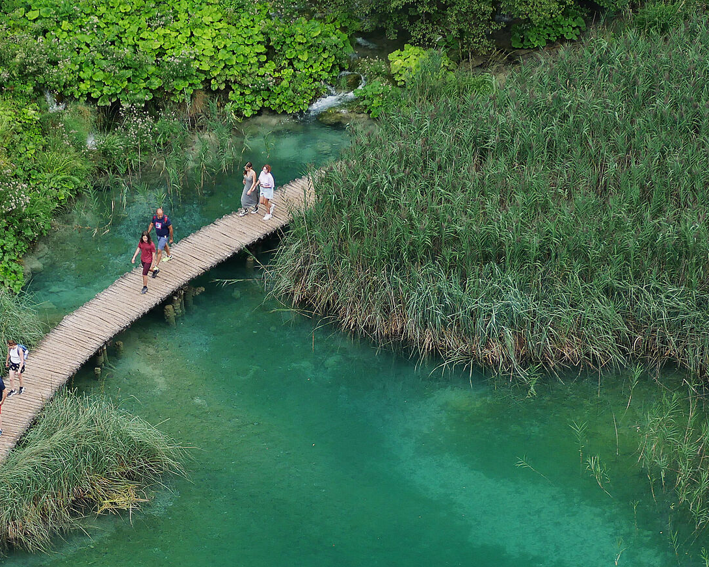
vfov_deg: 9.0
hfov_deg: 11.2
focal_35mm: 172
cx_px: 258
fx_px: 3609
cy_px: 497
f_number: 4
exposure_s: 1/200
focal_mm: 40
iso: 200
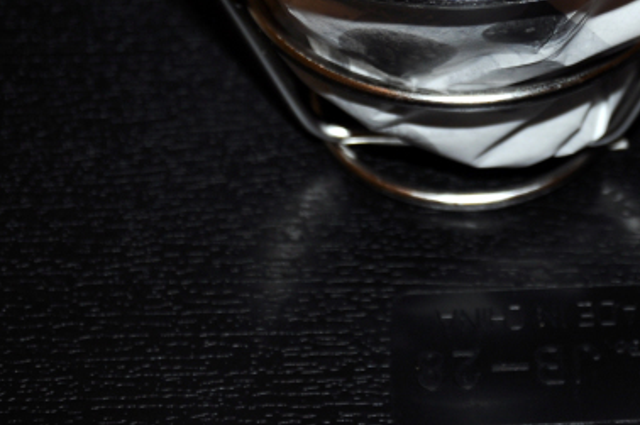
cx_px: 503
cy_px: -42
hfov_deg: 14.8
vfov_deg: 9.8
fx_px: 2450
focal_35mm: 138
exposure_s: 1/60
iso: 100
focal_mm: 34
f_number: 4.2
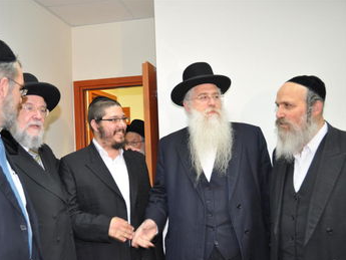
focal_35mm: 40
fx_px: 400
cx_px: 148
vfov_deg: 36.0
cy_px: 132
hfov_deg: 46.6
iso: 720
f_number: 4
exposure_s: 1/60
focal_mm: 24
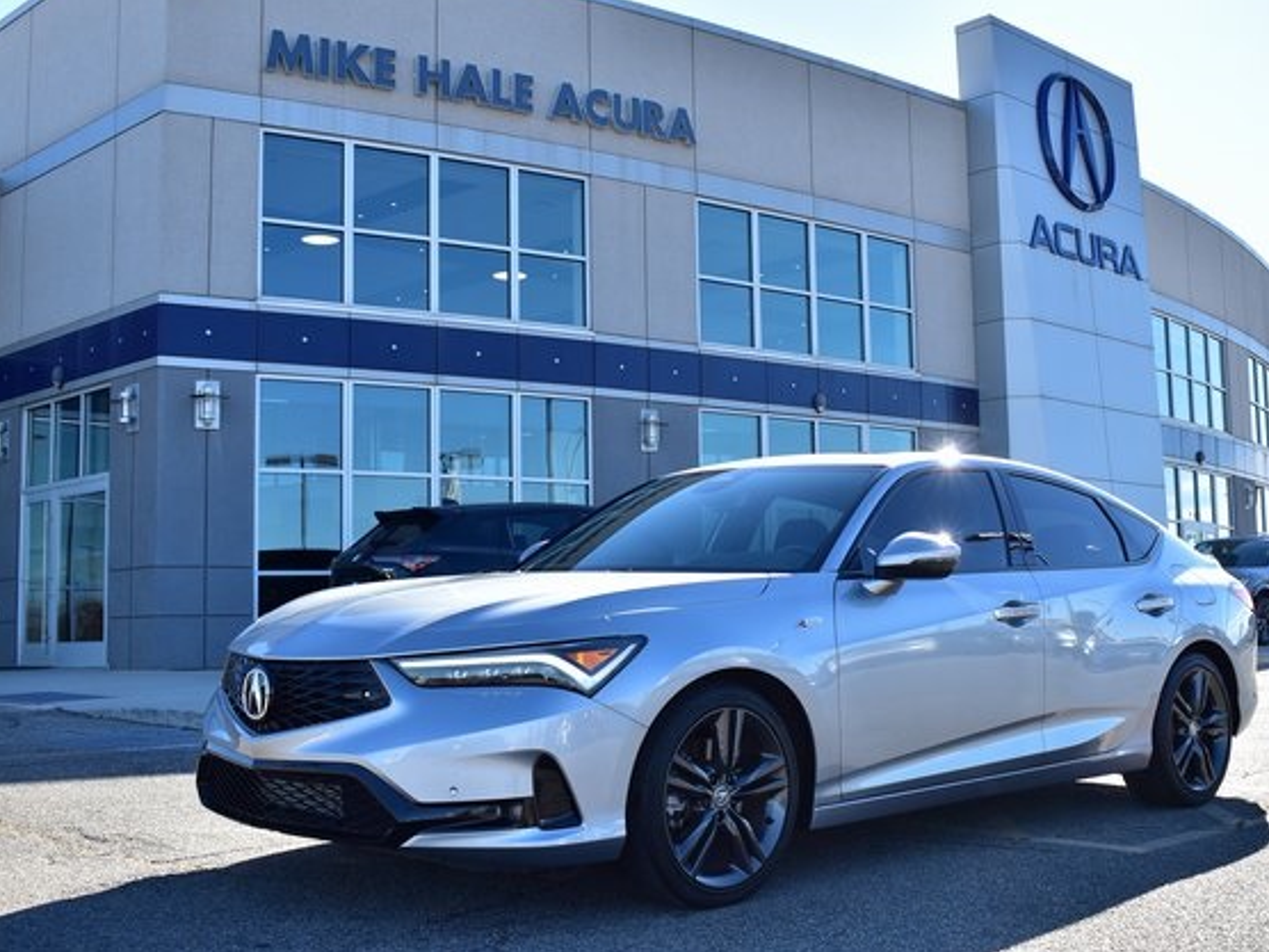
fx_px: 1523
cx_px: 724
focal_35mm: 42
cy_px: 468
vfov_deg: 34.7
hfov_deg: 45.1
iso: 100
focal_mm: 25
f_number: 7.1
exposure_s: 1/200
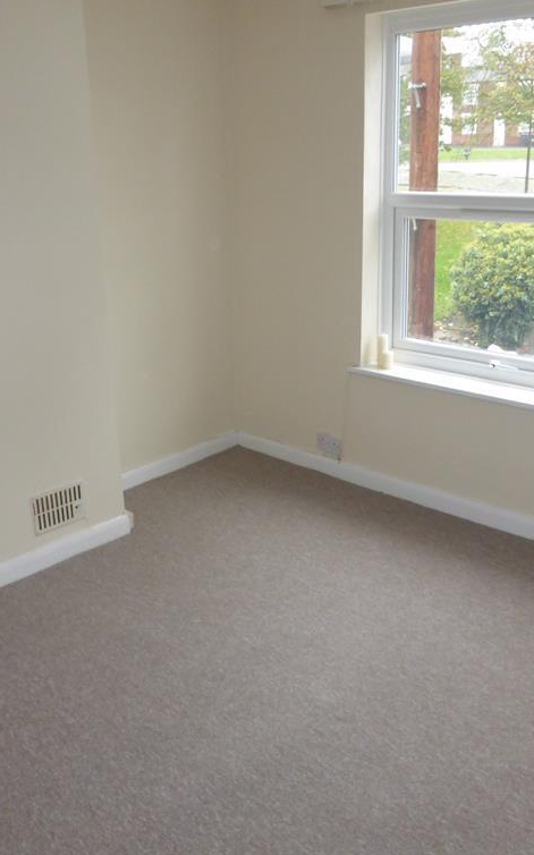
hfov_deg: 35.2
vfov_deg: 54.0
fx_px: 839
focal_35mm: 36
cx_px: 217
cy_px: 425
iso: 250
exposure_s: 1/60
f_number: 3.3
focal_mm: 4.3
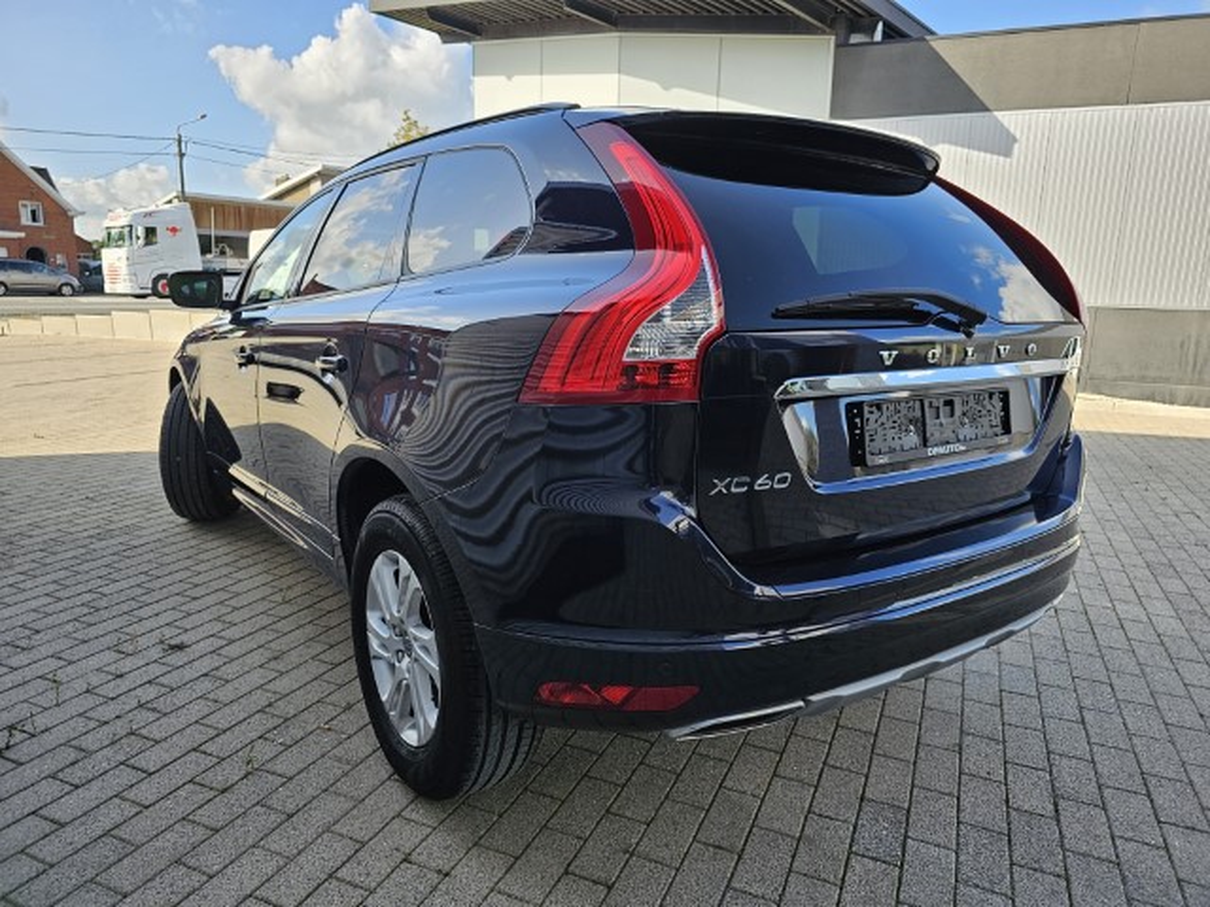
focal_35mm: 23
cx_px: 605
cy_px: 454
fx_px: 804
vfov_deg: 58.9
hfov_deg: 73.9
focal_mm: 6.3
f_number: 1.7
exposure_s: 1/382
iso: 20
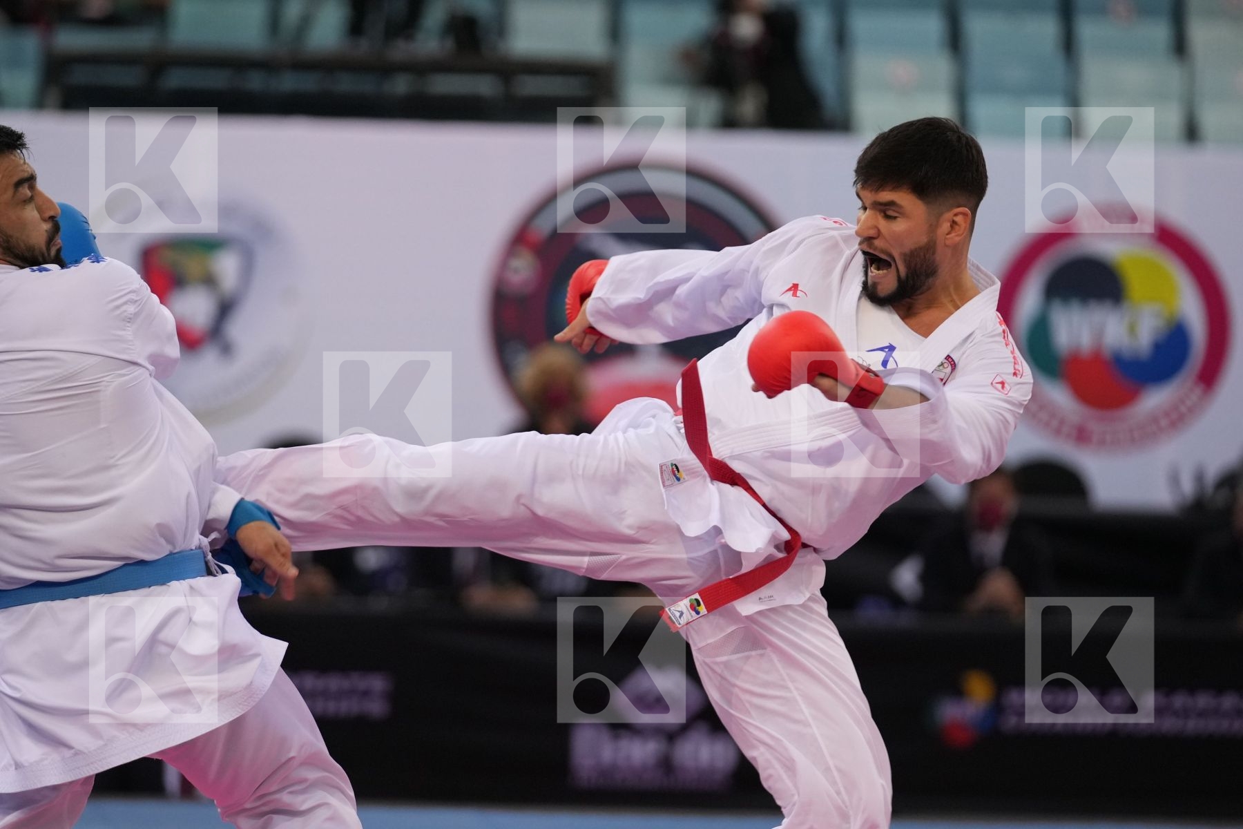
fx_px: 9529
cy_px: 414
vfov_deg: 5.0
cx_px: 622
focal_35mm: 276
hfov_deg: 7.5
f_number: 2.8
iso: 1600
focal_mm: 184
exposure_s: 1/1000
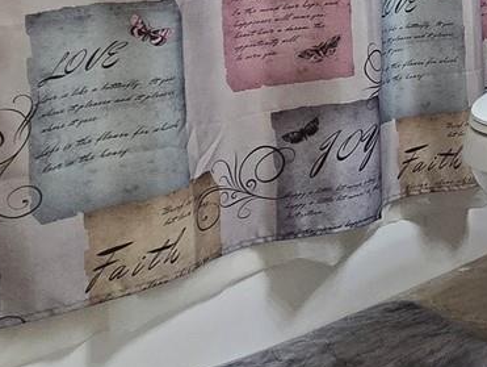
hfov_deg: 22.1
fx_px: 789
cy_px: -110
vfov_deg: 23.2
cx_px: 861
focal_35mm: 56
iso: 250
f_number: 2.2
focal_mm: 2.2
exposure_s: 1/60
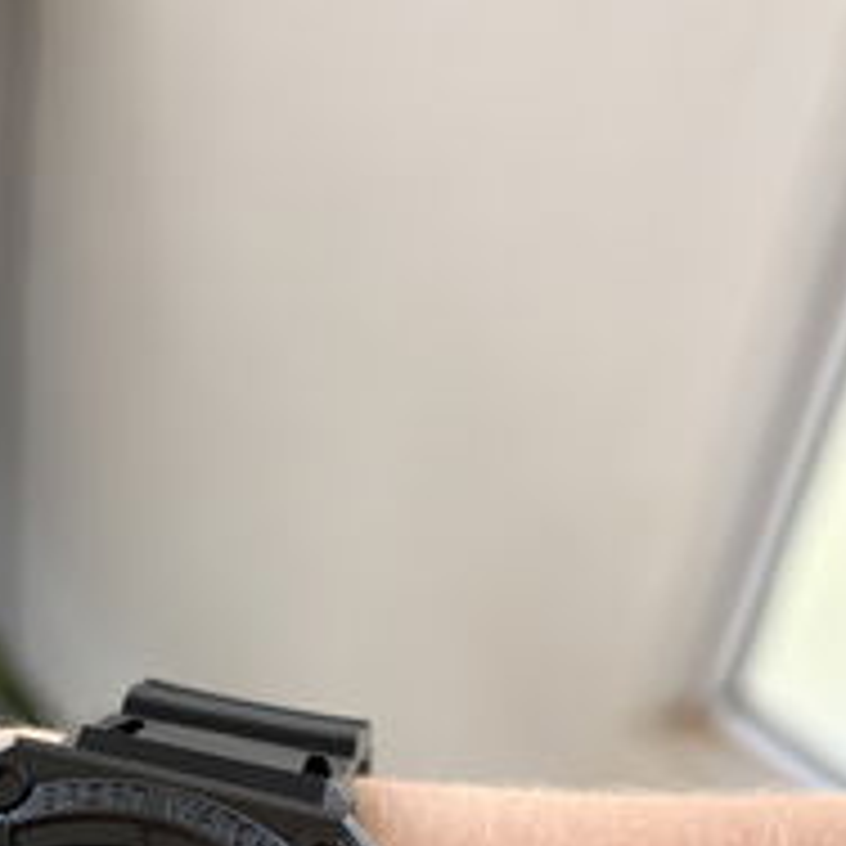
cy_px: 871
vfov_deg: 25.1
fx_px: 1797
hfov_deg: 25.9
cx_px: 144
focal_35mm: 65
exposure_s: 1/121
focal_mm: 5.96
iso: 80
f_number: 1.6
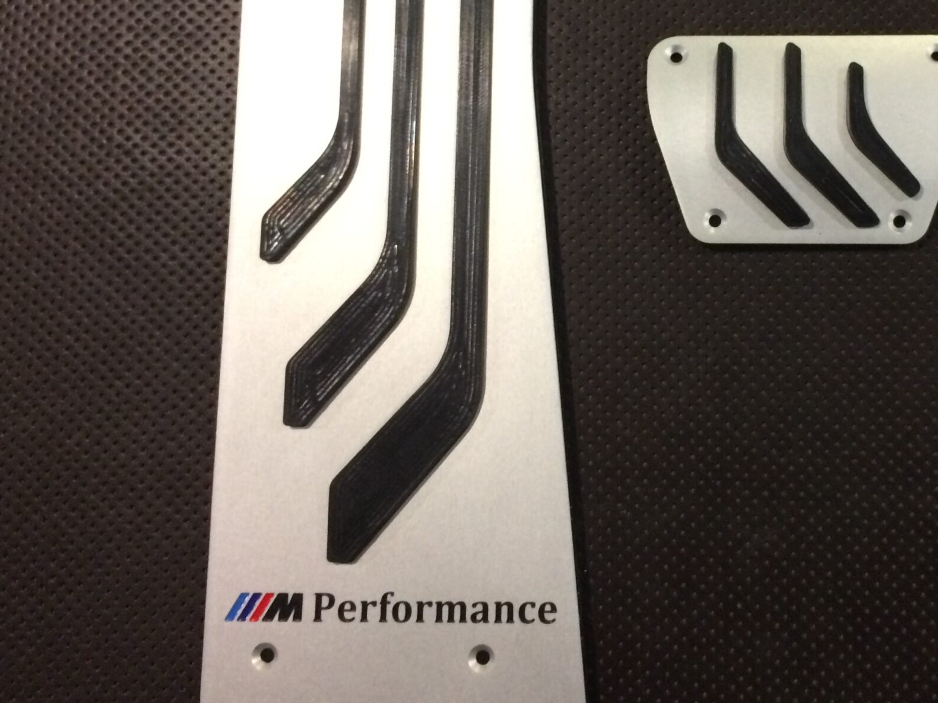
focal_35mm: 47
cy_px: 184
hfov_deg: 39.4
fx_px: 1274
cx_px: 697
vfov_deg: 30.4
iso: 320
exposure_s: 1/25
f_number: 2.2
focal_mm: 4.15
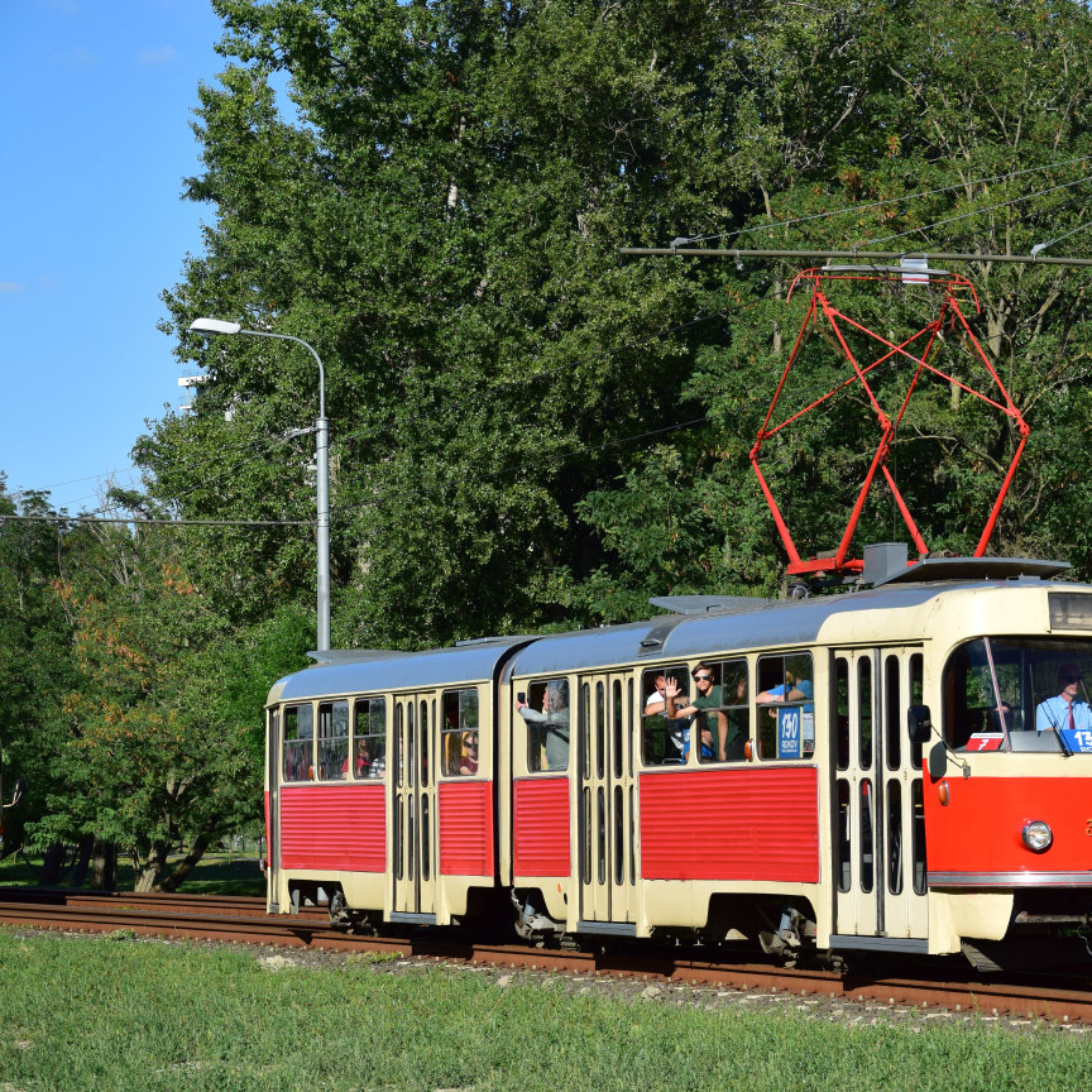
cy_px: 547
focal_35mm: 119
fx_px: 4247
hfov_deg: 14.6
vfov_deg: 14.7
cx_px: 776
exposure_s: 1/1000
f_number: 6.3
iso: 200
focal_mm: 62
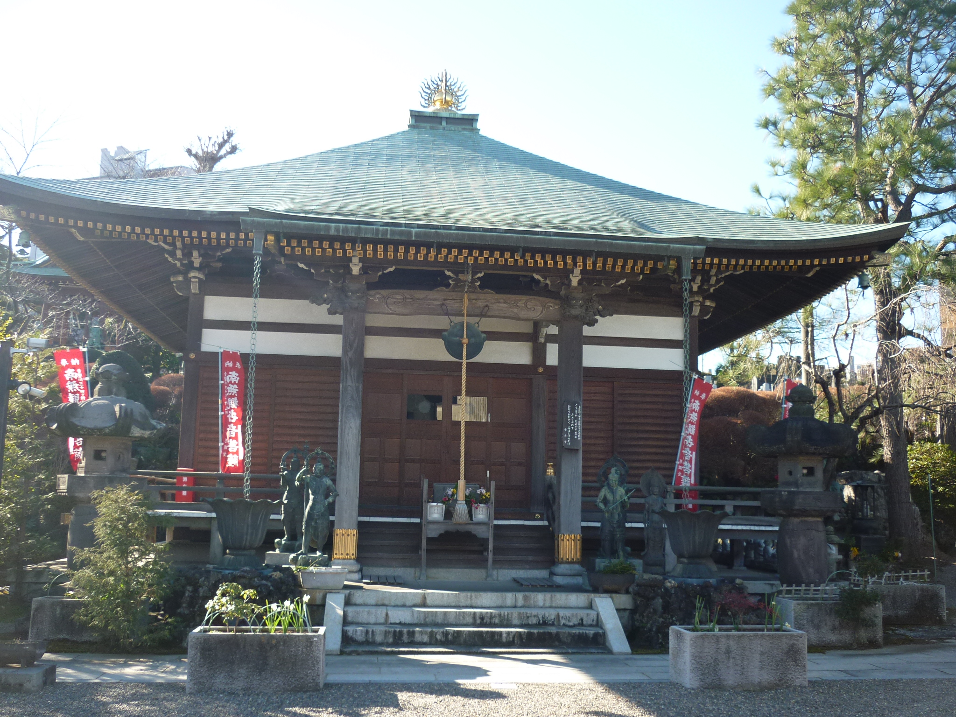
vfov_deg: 42.9
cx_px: 478
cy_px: 358
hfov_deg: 55.4
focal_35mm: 33
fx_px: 911
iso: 80
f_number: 2.8
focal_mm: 5.5
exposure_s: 1/250
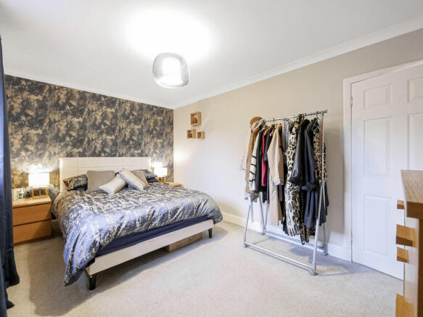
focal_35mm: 14
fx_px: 171
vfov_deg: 85.7
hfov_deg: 102.1
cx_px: 212
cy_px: 158
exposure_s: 1/10
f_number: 4
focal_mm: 7
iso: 3200
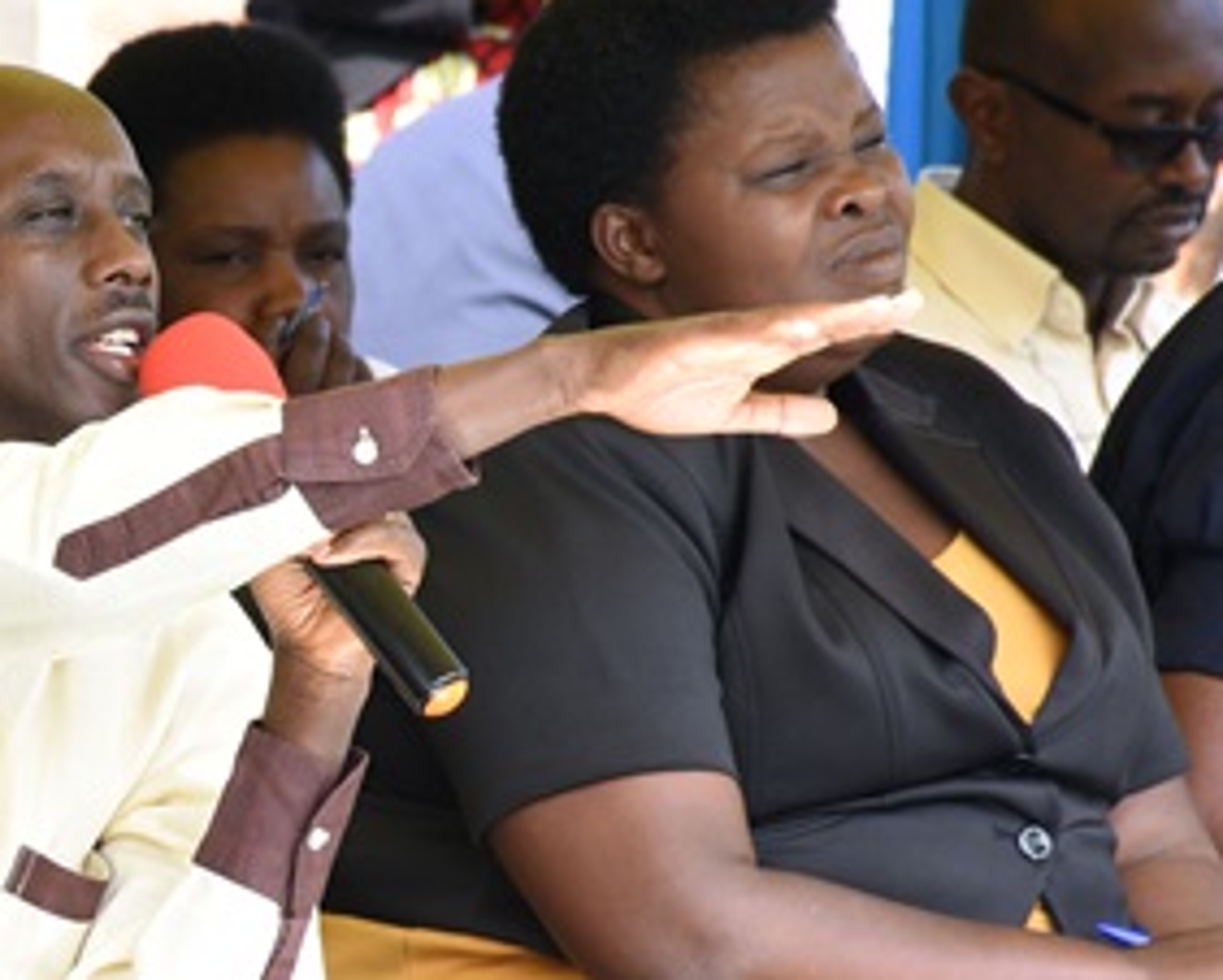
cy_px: 603
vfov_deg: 3.1
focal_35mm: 501
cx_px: -128
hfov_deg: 3.9
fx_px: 18147
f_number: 7.1
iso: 200
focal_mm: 140
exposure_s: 1/80
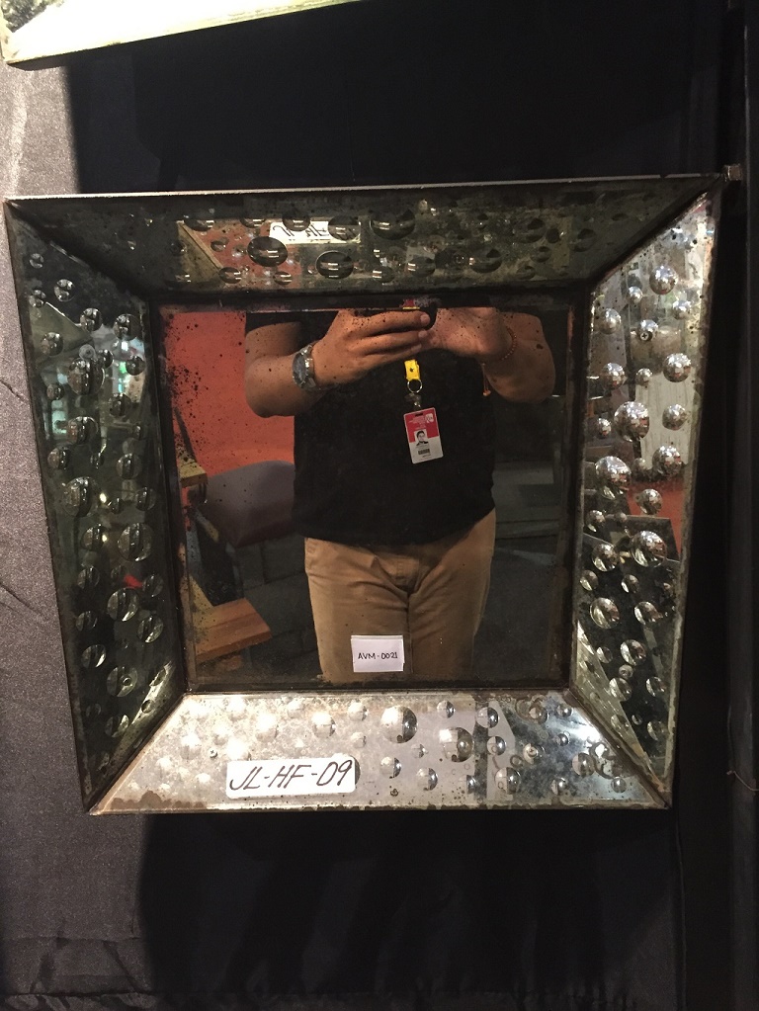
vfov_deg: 61.6
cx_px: 380
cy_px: 506
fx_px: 847
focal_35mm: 29
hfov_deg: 48.3
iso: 250
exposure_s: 1/20
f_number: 2.2
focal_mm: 4.15
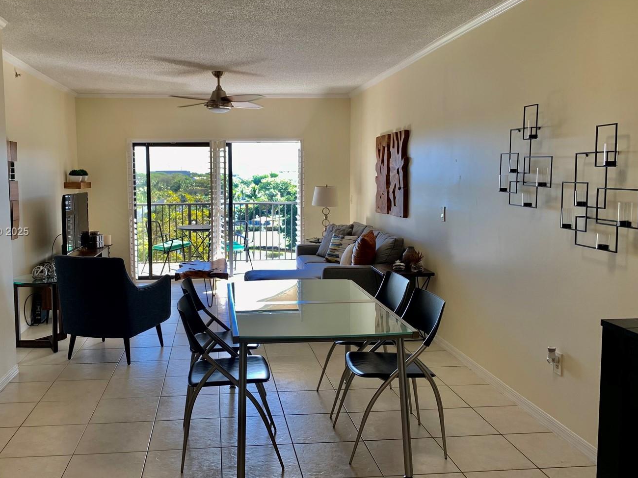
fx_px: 590
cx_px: 265
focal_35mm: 32
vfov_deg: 44.2
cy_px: 232
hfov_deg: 56.5
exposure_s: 1/120
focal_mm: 4.25
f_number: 1.8
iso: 32
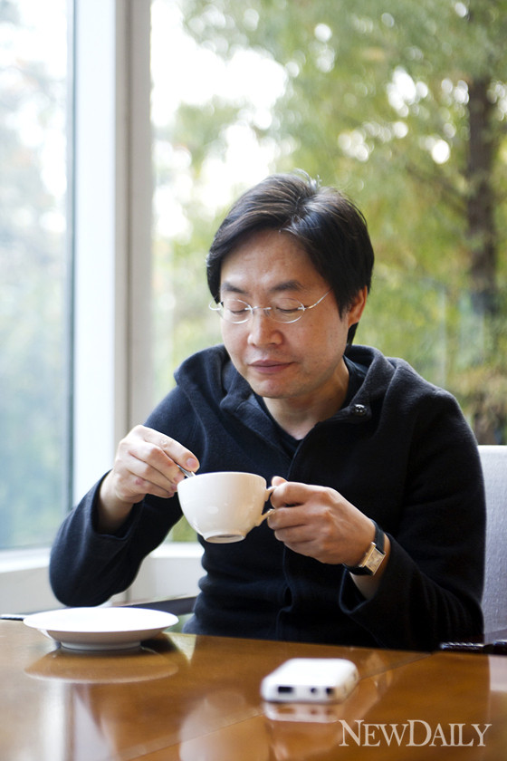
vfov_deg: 32.4
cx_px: 254
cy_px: 380
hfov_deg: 21.9
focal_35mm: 62
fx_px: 1310
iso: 1600
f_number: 2.8
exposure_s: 1/100
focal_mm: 62
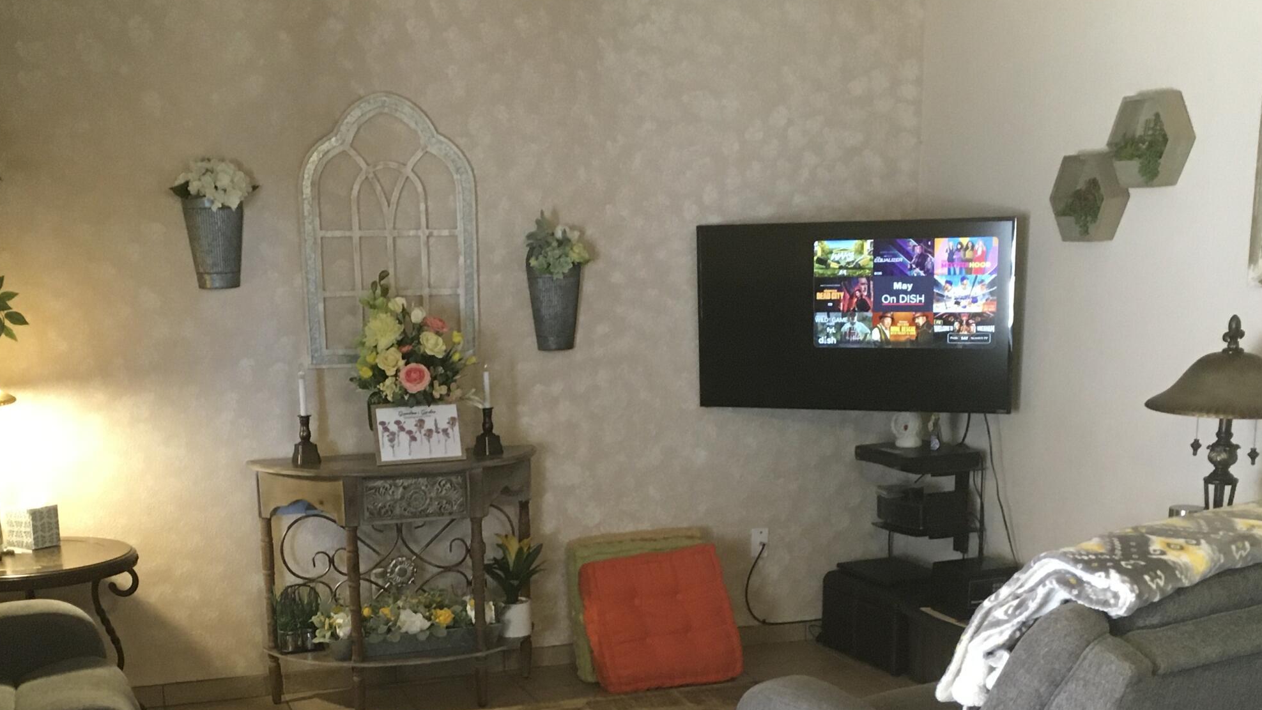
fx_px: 1606
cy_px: 608
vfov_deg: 24.4
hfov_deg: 42.9
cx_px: 591
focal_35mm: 48
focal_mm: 4.15
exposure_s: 1/30
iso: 160
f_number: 2.2
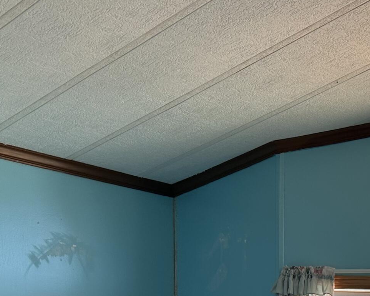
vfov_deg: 19.1
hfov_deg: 24.2
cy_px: 405
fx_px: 799
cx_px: 414
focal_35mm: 73
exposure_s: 1/153
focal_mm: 6.86
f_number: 1.78
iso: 64
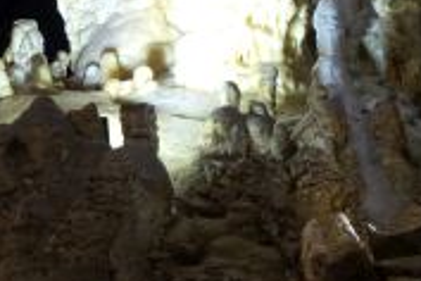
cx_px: 266
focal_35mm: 229
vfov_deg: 6.0
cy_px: -77
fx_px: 2678
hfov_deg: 9.0
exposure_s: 1/8
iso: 200
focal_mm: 14
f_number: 2.8
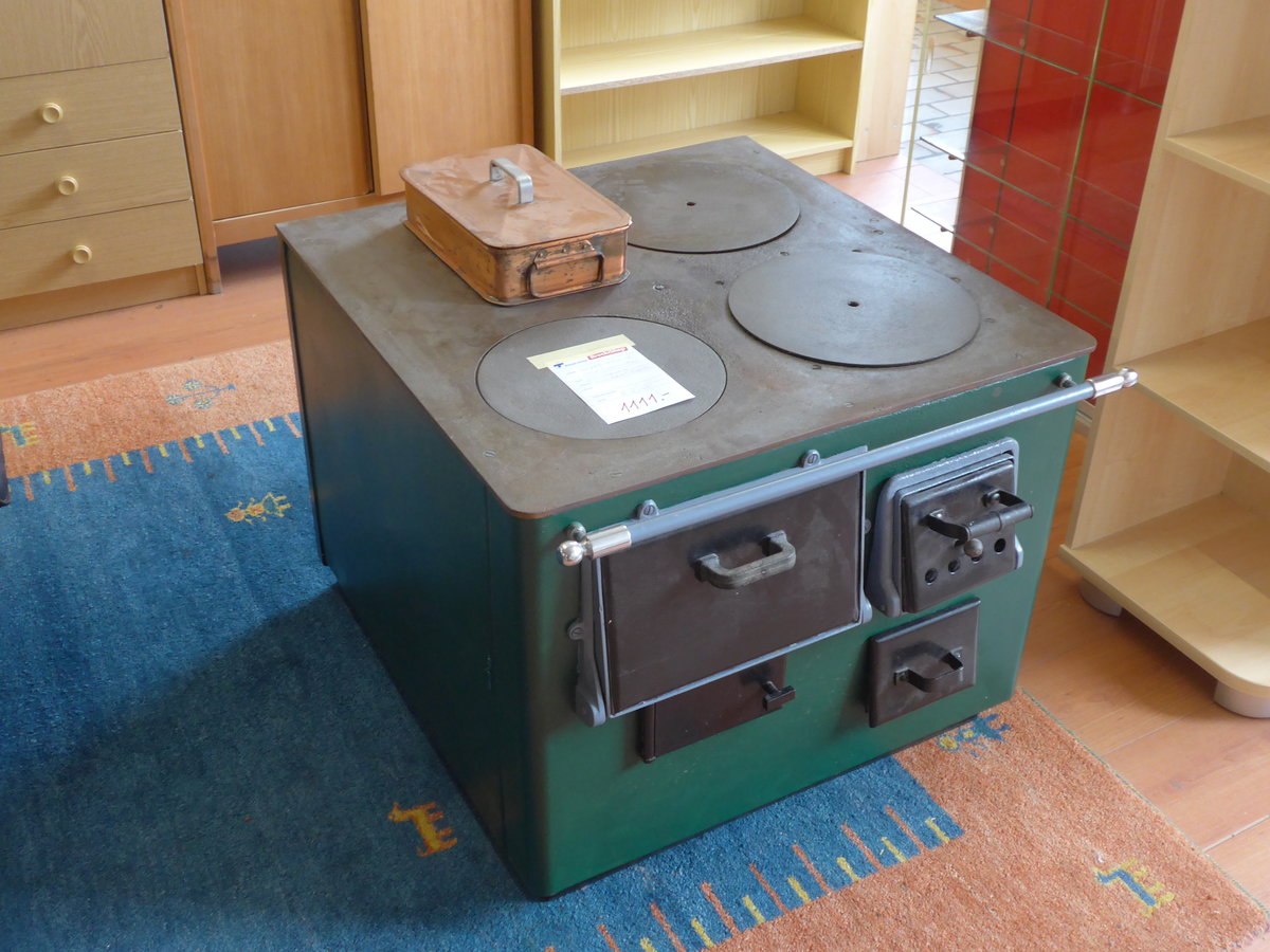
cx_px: 635
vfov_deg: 36.8
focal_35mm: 39
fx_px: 1431
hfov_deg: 47.9
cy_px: 476
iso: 400
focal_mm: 8
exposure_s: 1/50
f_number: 2.5
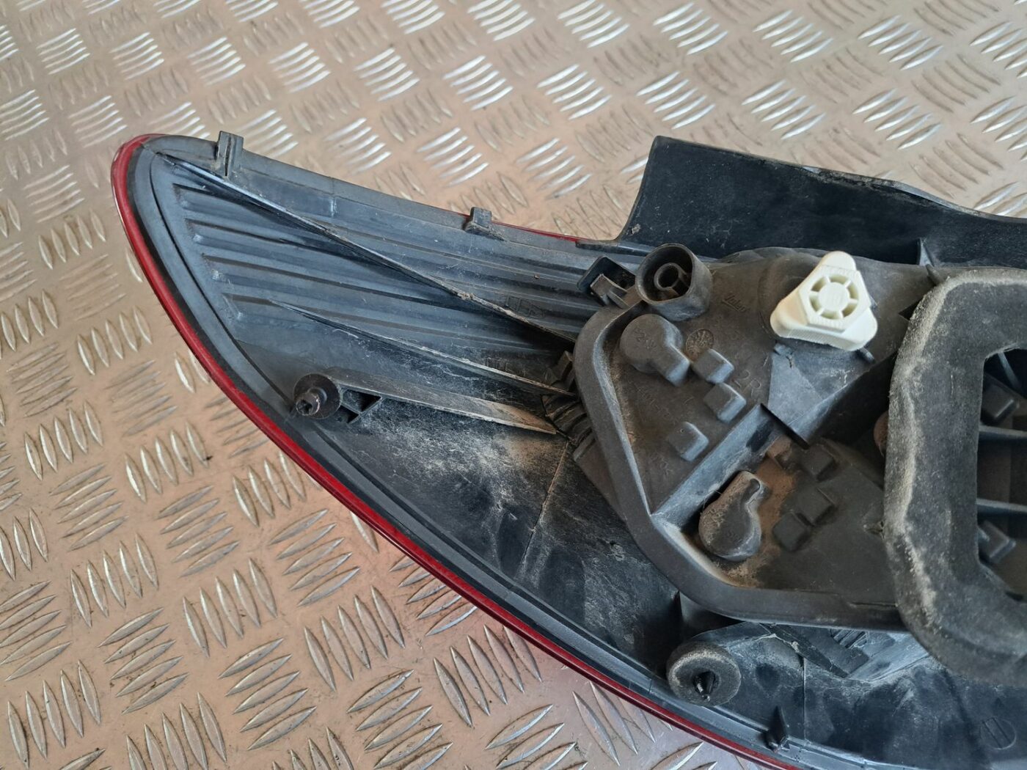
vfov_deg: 56.8
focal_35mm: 24
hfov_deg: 71.6
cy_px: 385
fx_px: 712
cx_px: 514
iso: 500
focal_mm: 5.23
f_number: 1.8
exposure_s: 1/60
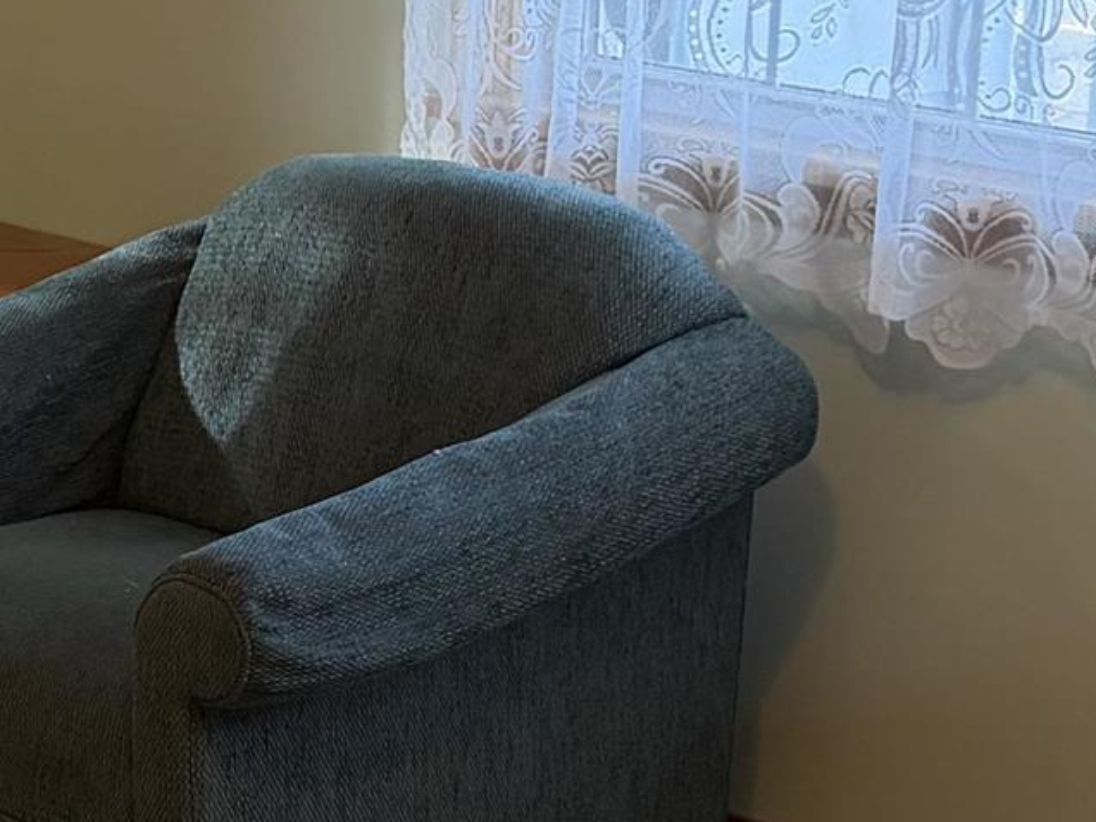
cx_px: -358
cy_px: 174
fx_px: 3673
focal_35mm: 116
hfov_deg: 16.0
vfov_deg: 12.7
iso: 200
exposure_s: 1/60
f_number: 1.78
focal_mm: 6.76
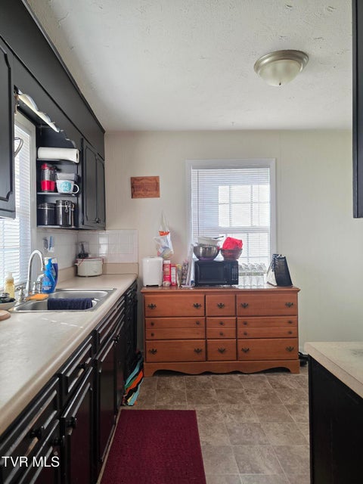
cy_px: 242
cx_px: 182
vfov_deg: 73.9
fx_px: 322
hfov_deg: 58.9
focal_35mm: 23
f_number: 1.7
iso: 160
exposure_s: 1/180
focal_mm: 6.3
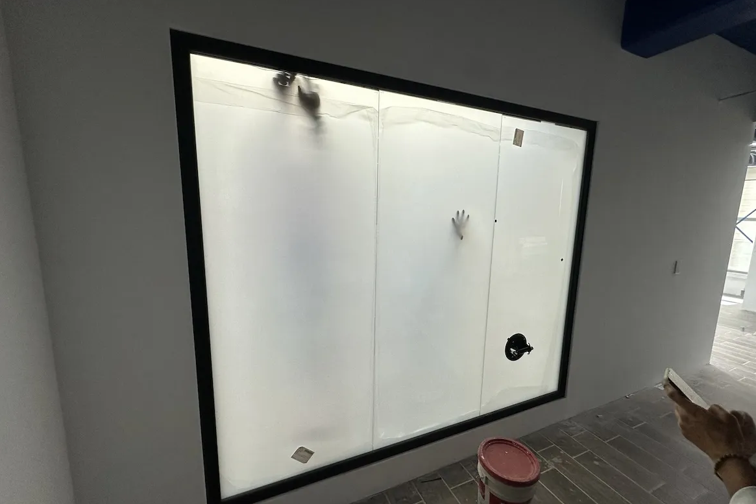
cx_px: 387
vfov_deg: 77.3
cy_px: 257
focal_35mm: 15
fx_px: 315
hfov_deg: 100.4
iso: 125
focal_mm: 2.22
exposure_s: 1/120
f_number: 2.2
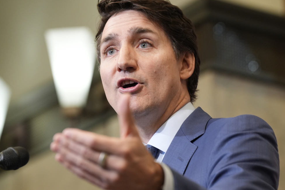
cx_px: 152
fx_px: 1622
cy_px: 96
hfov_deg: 10.0
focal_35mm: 205
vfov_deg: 6.7
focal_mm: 148
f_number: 4
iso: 2000
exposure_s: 1/250
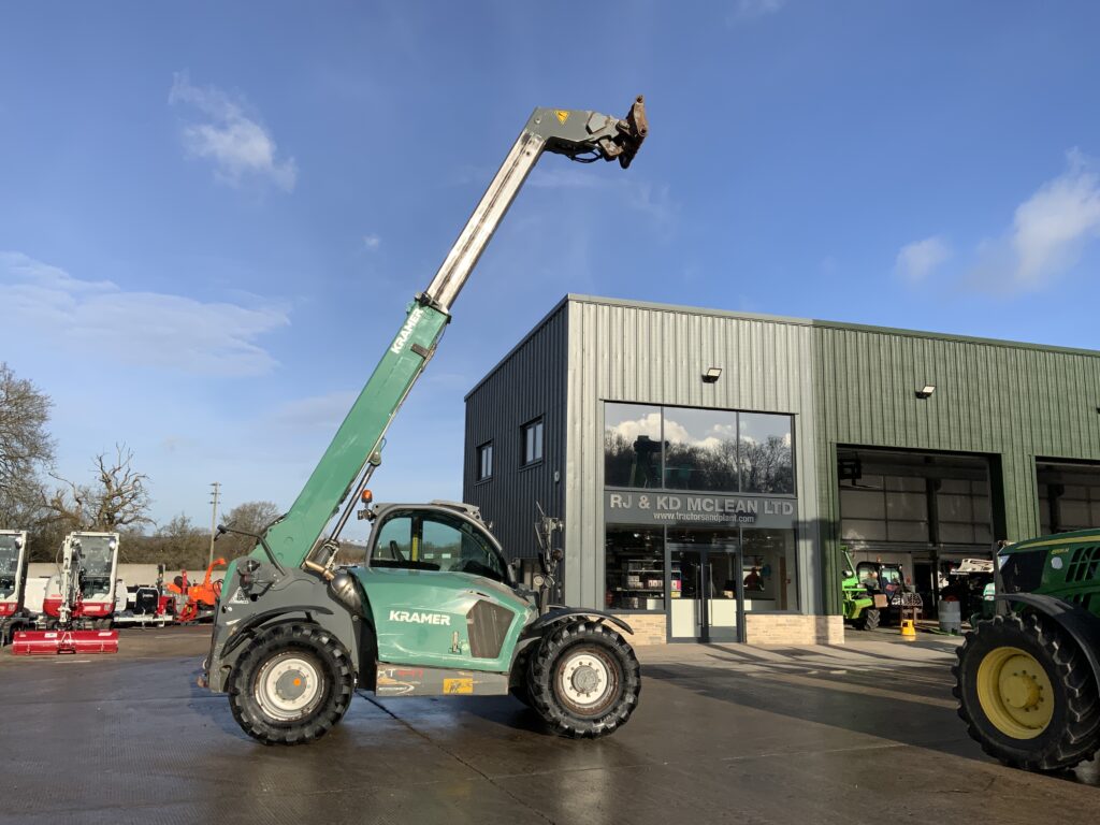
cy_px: 412
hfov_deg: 61.7
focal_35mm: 29
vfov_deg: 48.2
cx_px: 550
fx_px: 922
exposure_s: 1/2538
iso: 20
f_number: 1.8
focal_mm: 3
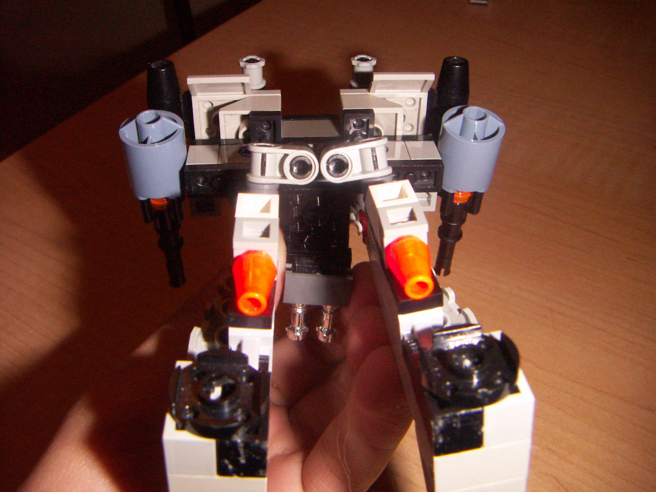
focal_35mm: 36
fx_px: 682
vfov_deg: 39.7
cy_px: 246
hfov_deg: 51.4
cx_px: 328
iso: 200
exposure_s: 1/50
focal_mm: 4.7
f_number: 6.7
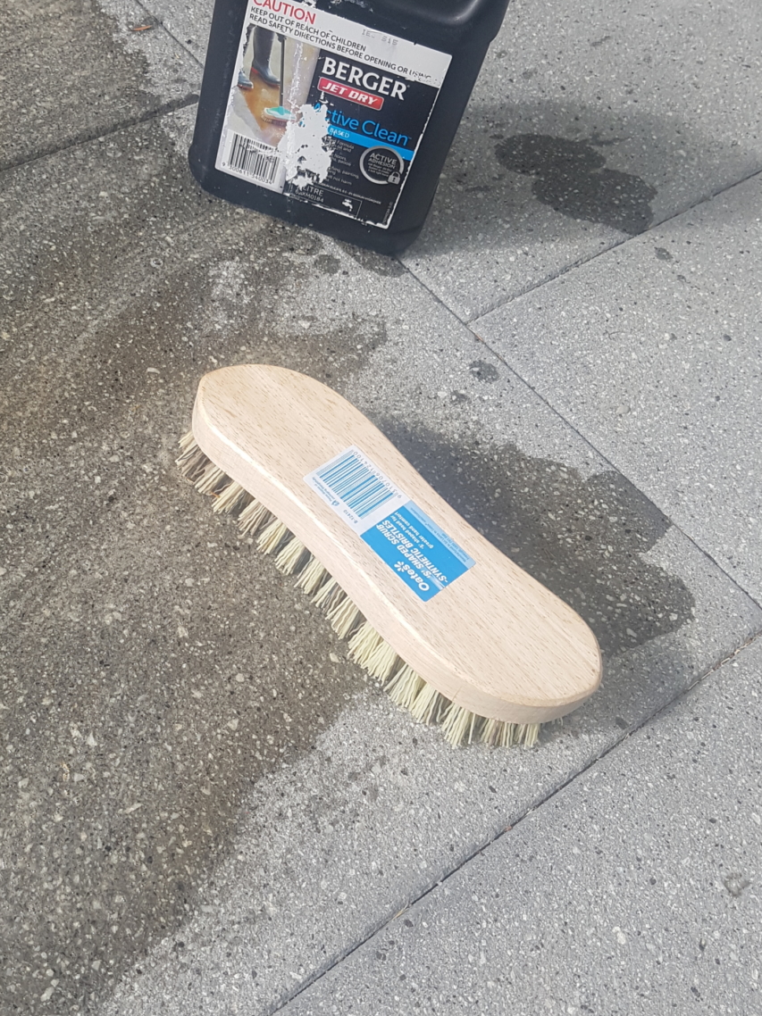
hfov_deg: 36.1
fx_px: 1145
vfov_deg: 47.9
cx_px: 204
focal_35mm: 39
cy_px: 516
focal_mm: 4.2
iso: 50
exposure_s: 1/520
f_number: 1.7
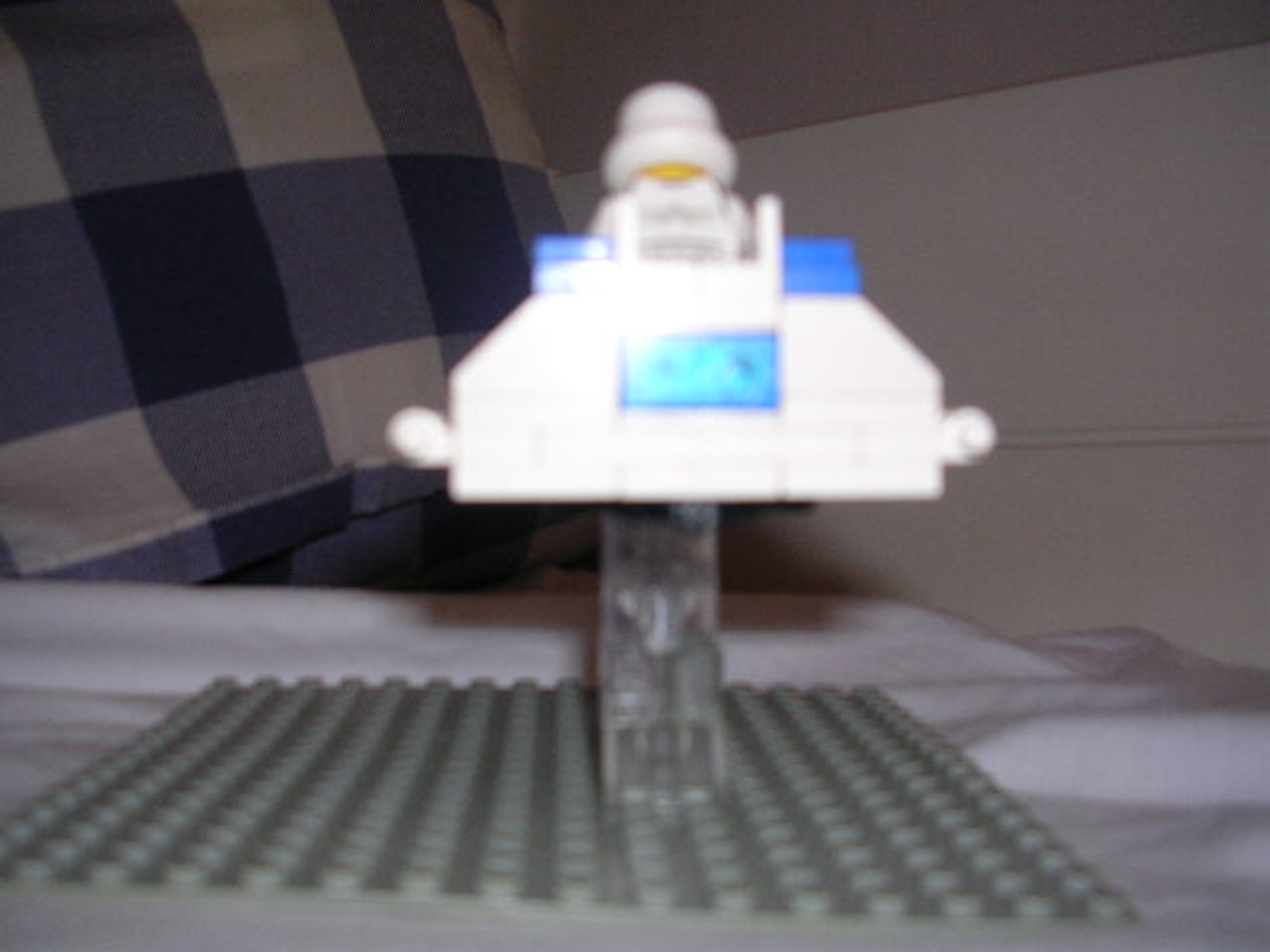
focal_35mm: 38
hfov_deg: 49.0
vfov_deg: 37.7
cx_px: 635
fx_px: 1394
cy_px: 476
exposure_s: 1/60.1
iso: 50
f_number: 2.8
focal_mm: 5.8
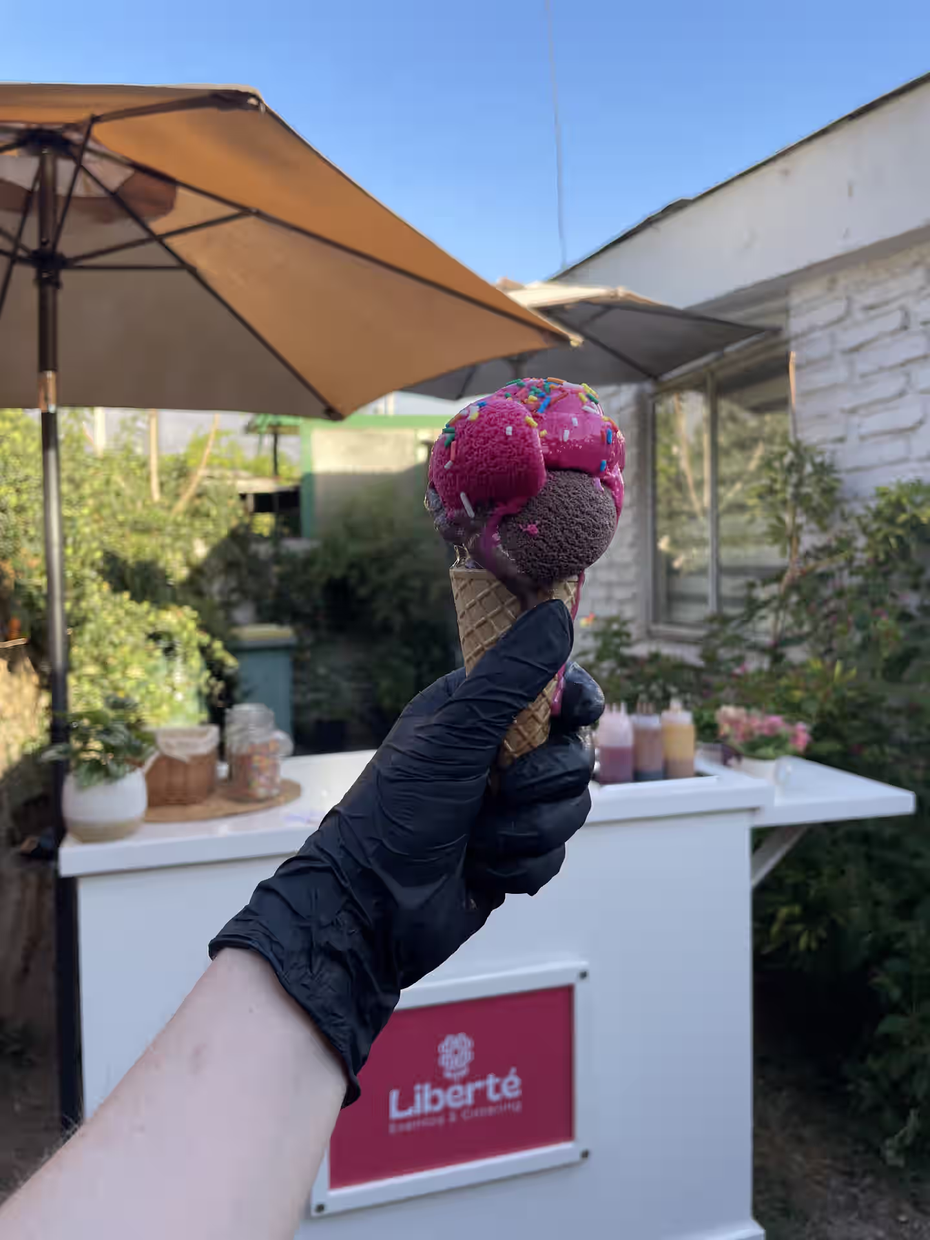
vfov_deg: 67.3
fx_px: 931
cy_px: 620
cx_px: 465
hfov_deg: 53.1
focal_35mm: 26
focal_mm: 4.2
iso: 32
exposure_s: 1/530
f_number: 1.6
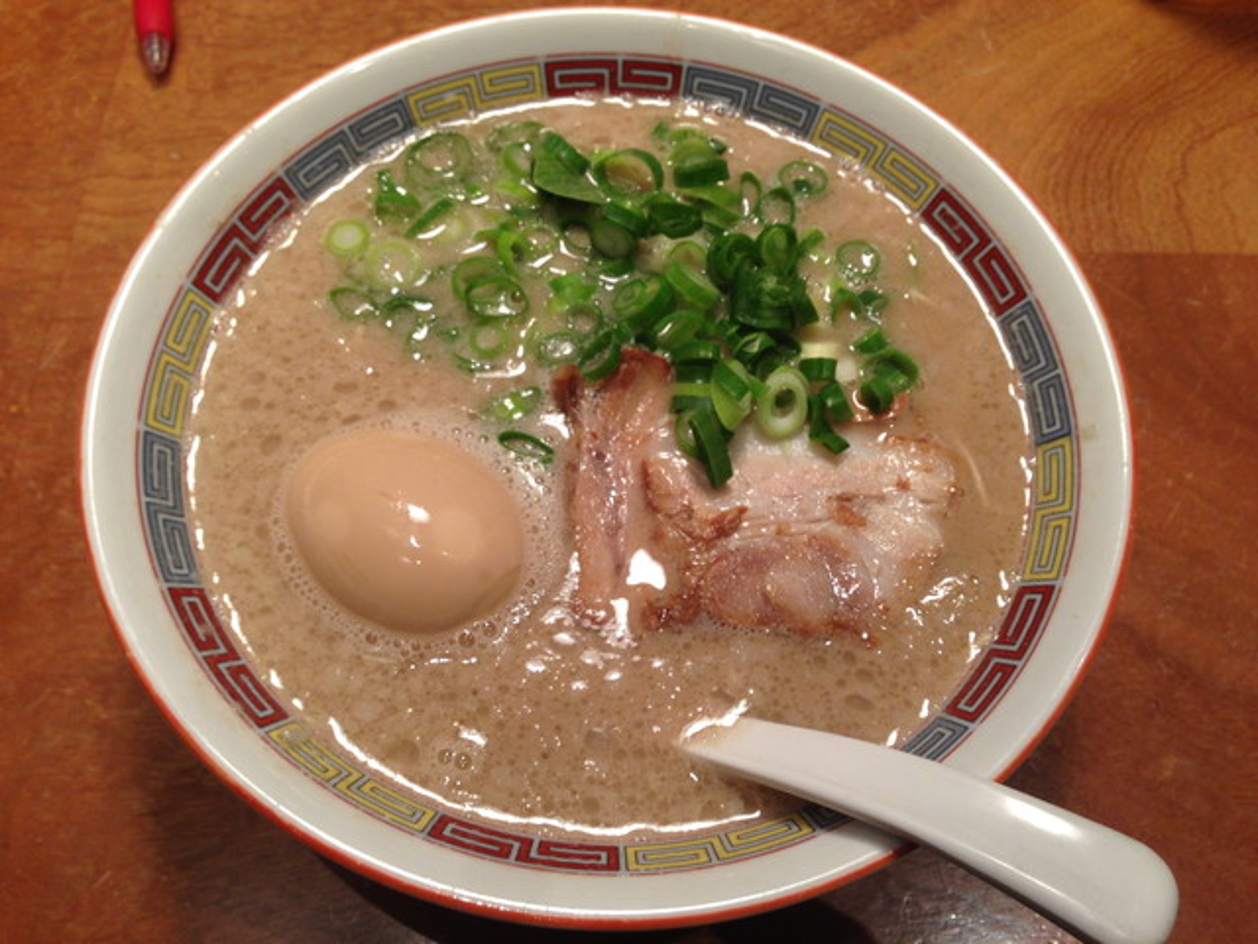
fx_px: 1199
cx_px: 629
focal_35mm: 33
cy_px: 472
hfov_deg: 55.4
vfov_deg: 42.9
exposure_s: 1/20
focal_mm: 4.12
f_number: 2.4
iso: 50
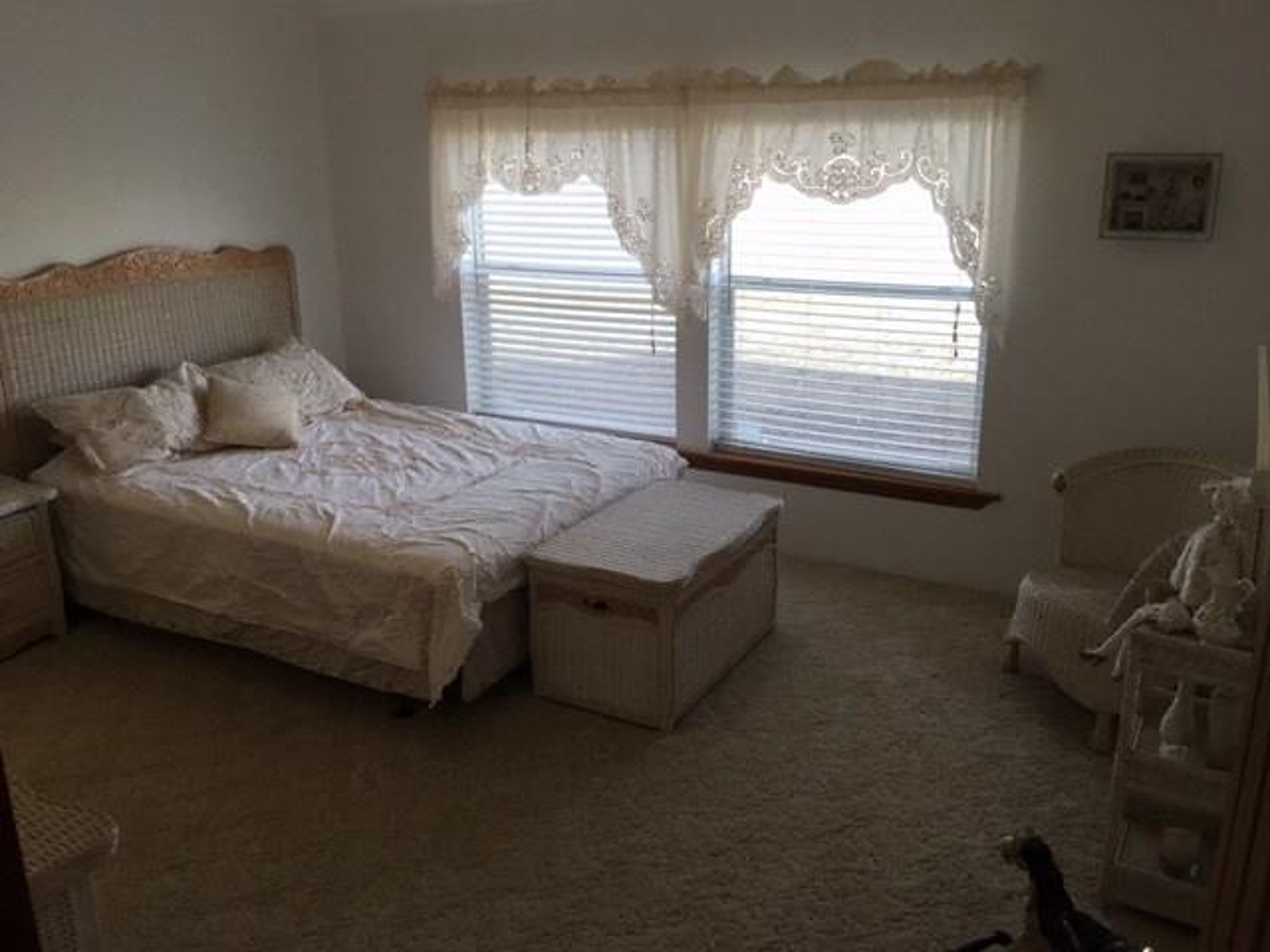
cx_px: 635
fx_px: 1064
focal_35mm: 29
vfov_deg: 48.2
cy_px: 476
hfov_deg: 61.7
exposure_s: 1/120
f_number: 2.2
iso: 40
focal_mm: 4.15
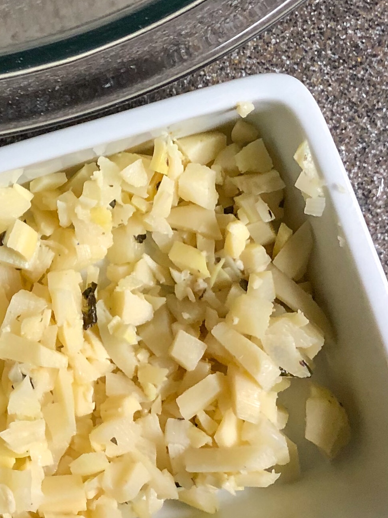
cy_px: -82
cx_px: -134
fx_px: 1301
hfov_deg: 16.0
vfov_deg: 21.1
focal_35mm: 87
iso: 40
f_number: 1.8
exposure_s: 1/20
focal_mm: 4
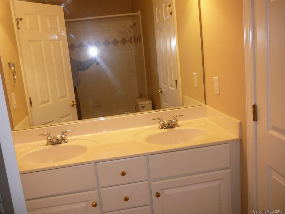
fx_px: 288
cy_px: 107
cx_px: 142
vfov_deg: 40.7
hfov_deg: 52.6
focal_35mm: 35
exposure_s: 1/50
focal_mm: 5.2
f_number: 2.8
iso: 100
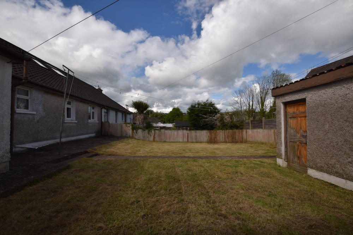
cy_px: 118
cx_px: 176
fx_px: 147
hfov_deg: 100.4
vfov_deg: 77.3
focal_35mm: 15
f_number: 11
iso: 100
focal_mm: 10
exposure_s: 1/200
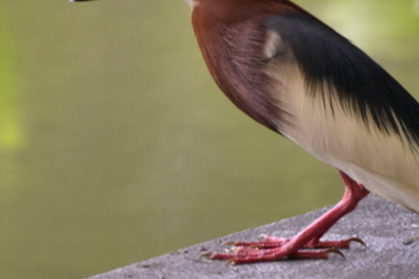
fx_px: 10885
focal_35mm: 935
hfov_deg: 2.2
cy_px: 22
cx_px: 101
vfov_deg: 1.5
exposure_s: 1/80
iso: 400
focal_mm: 300
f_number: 5.6
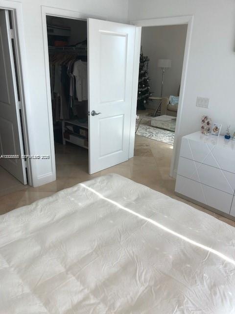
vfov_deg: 63.4
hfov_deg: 49.7
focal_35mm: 28
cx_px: 118
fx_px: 253
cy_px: 157
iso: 20
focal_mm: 4
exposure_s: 1/178
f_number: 1.8
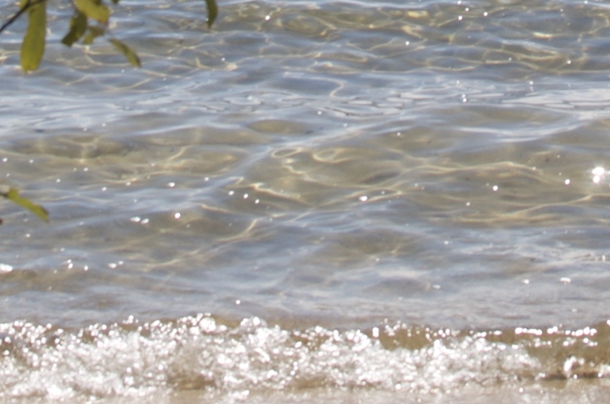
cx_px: 356
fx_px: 3137
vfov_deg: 7.0
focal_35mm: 185
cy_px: -490
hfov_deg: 11.1
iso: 100
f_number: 9
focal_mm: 25
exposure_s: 1/320
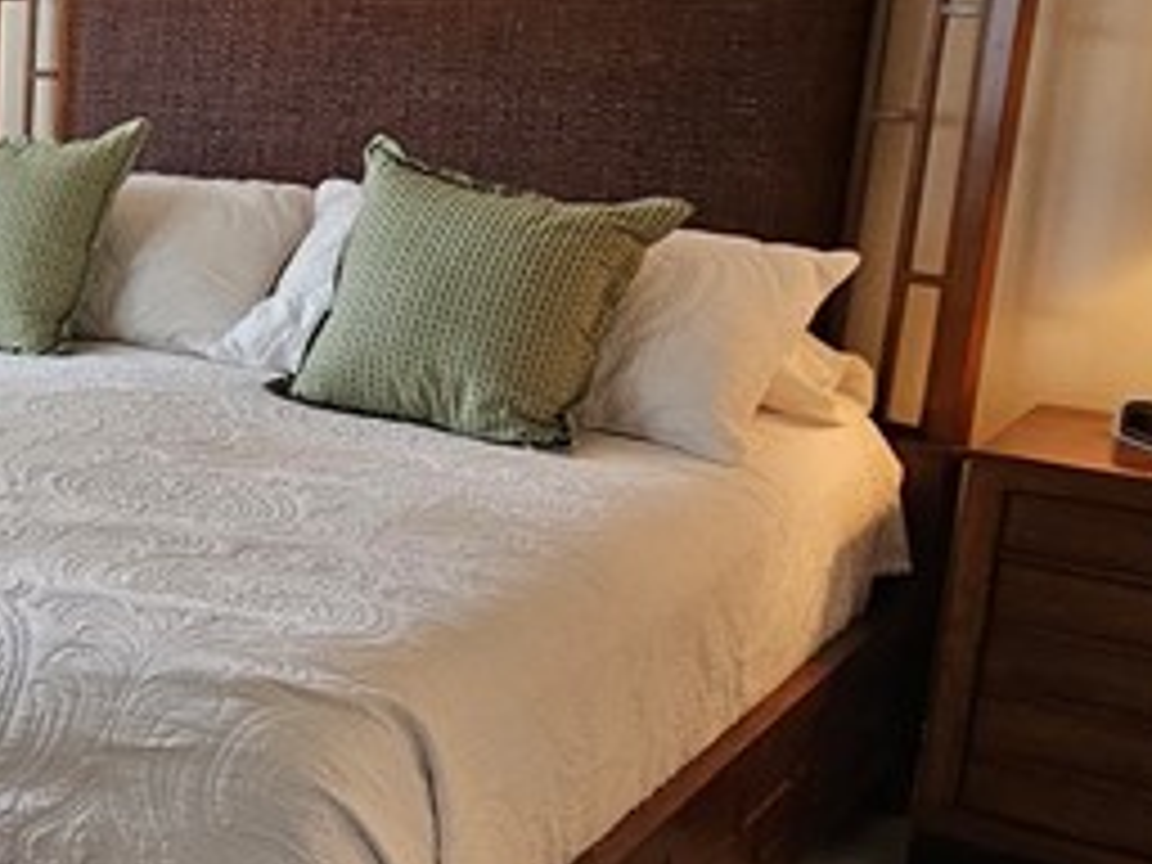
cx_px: -297
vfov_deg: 28.0
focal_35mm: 52
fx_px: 1731
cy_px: 410
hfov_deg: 30.2
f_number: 2.2
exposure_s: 1/60
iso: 125
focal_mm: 2.2
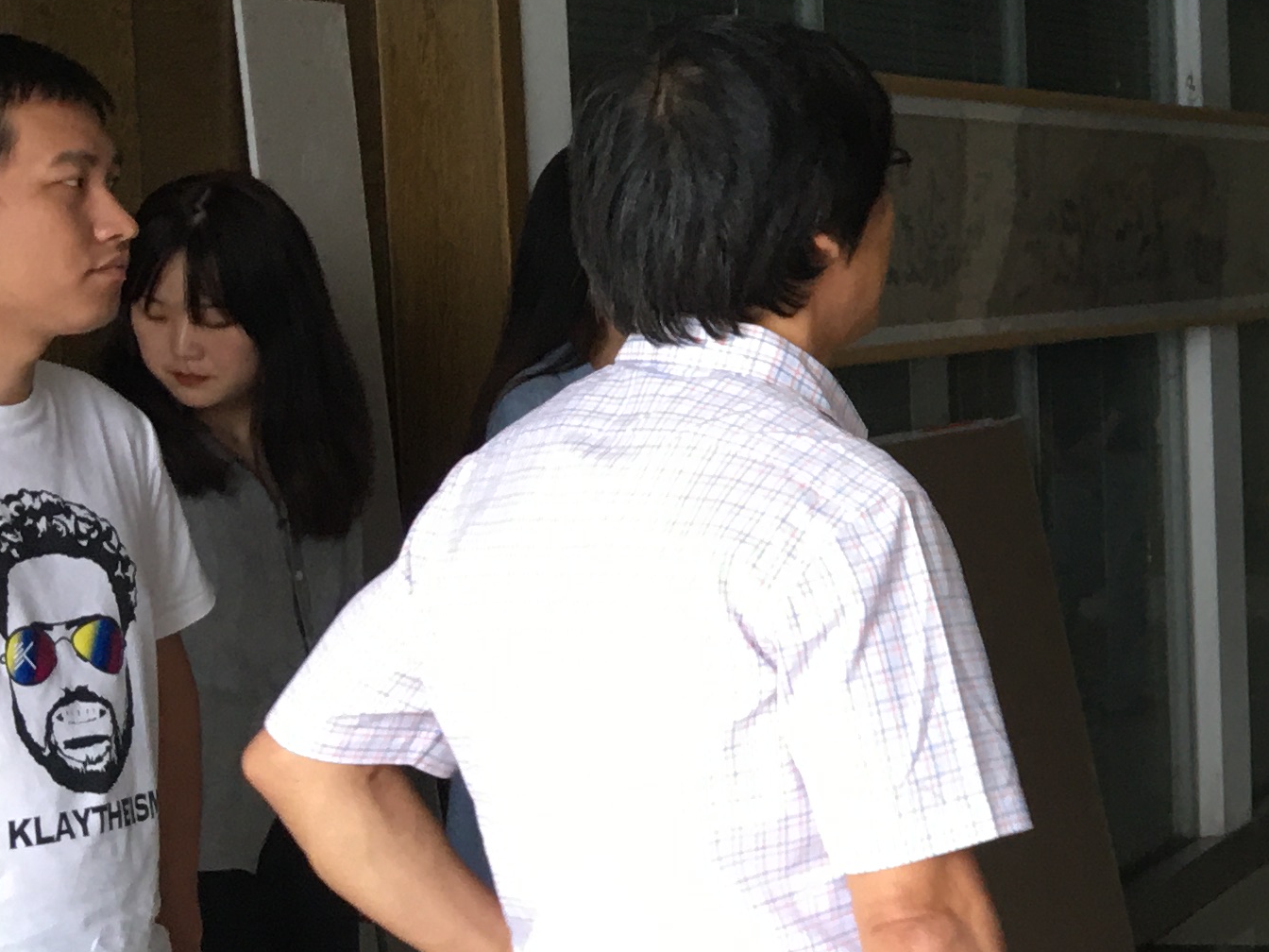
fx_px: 3189
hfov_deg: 20.1
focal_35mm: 87
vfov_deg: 17.0
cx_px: 1761
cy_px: 416
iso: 32
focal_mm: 4.15
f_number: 2.2
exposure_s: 1/17
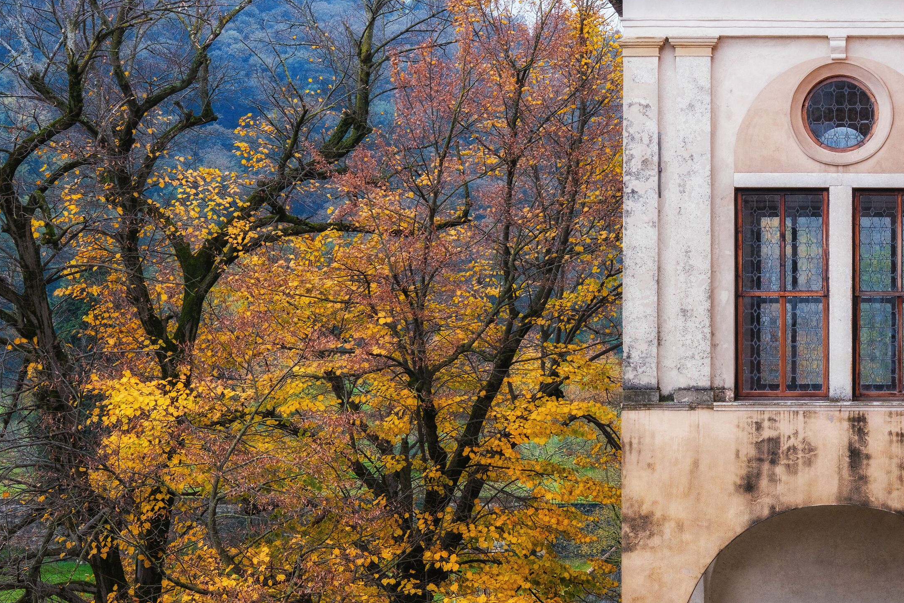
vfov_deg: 15.7
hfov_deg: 23.4
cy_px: 327
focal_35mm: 87
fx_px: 2185
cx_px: 485
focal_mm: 52.4
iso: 1000
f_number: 8
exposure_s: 1/80
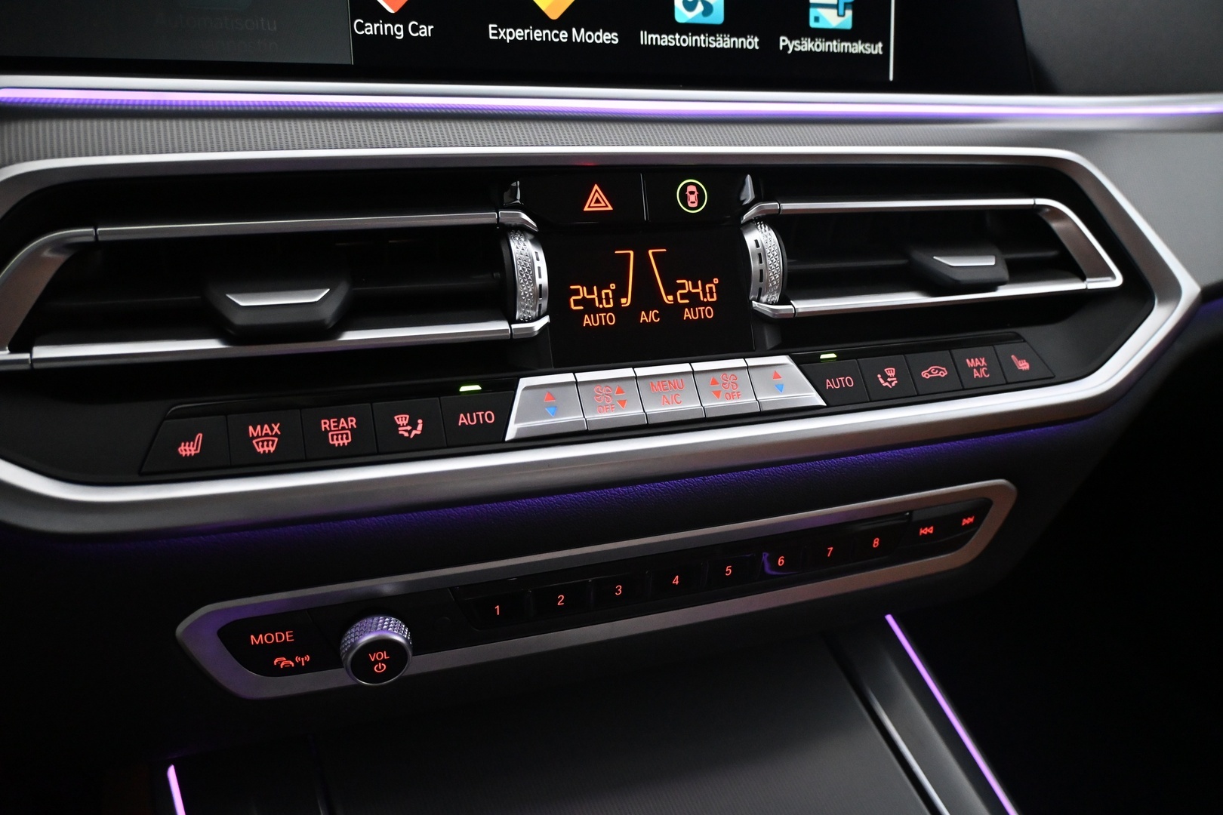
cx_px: 612
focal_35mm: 29
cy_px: 408
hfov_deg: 63.2
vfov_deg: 44.6
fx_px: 994
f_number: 3.8
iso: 3600
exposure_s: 1/60
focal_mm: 19.5
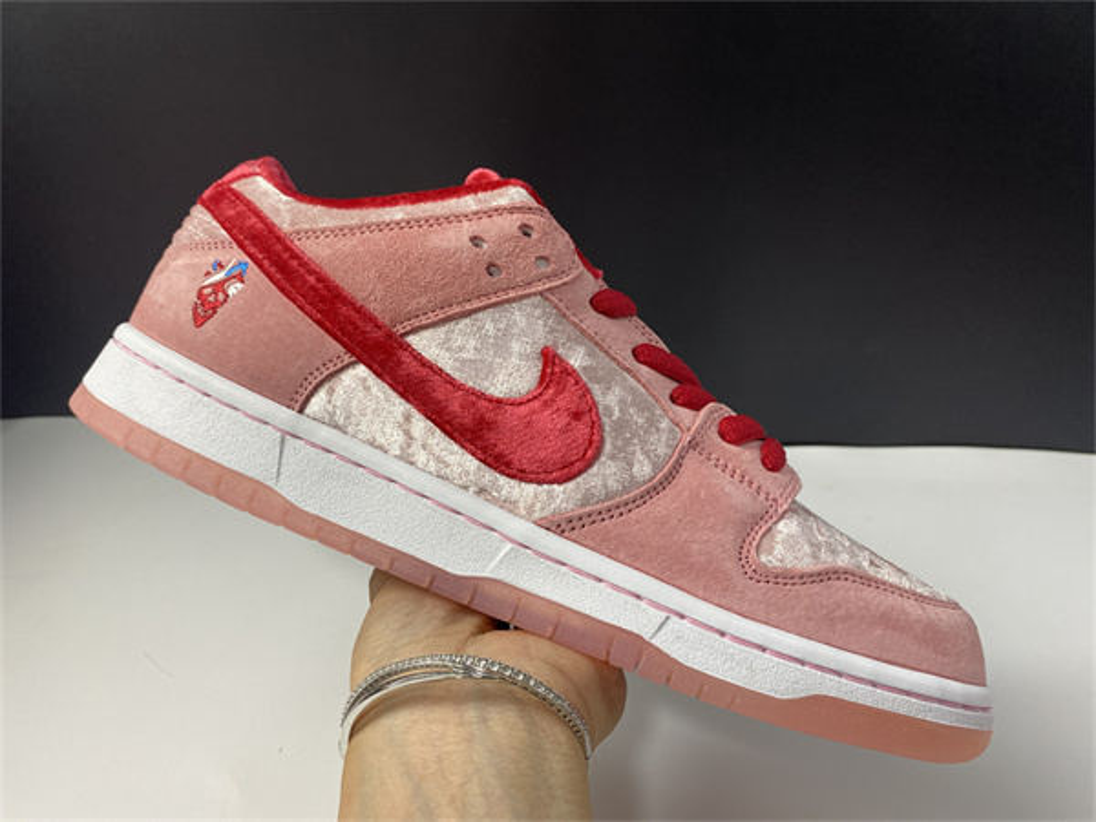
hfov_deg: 67.3
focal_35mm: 26
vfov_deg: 53.1
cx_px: 548
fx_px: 823
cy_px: 411
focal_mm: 4.25
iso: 64
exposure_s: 1/100
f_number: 1.8
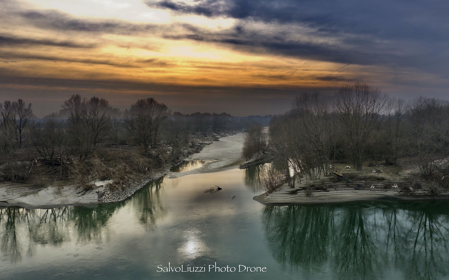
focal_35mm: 29
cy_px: 136
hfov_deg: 64.6
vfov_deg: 43.1
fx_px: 355
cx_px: 224
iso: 100
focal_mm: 10.26
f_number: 5.6
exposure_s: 1/320
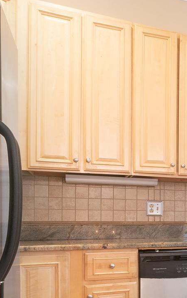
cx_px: 281
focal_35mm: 46
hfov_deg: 22.8
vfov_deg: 42.7
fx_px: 375
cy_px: 207
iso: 640
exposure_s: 1/3
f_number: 10
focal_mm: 16
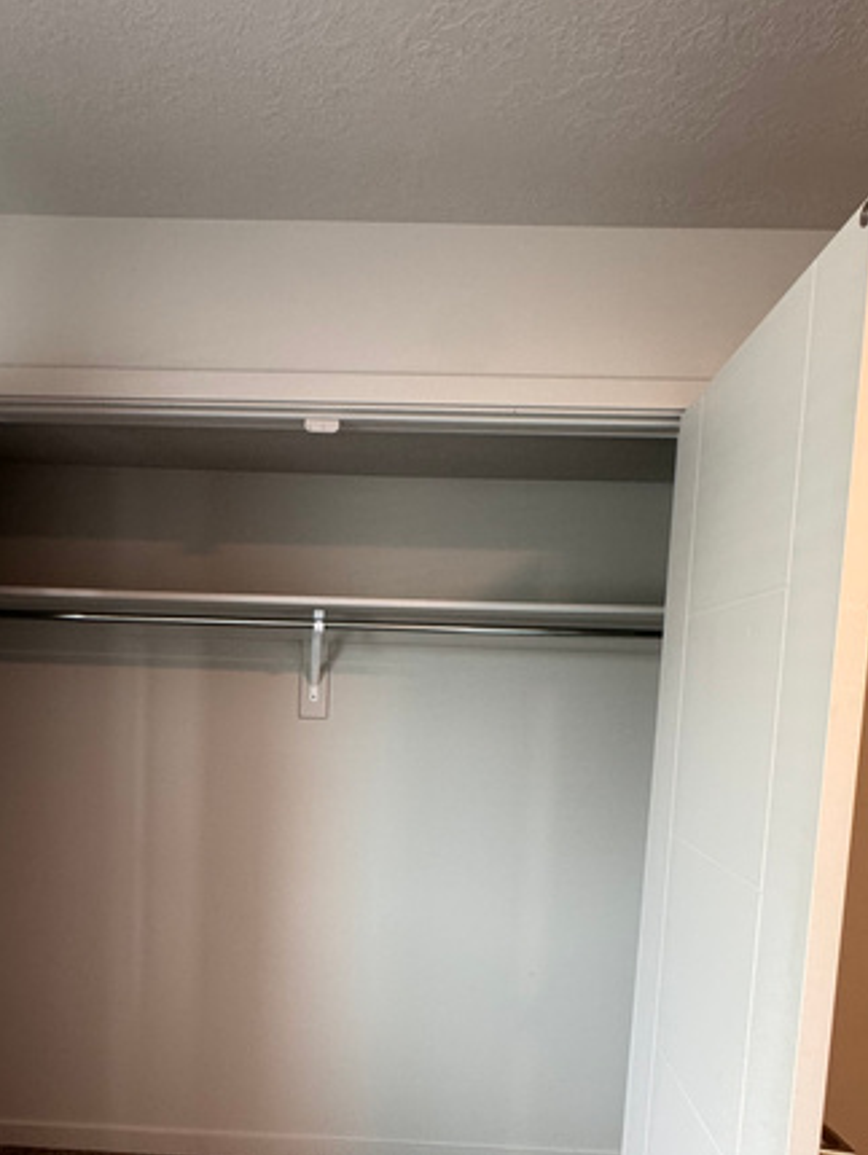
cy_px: 766
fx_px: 835
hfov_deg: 53.8
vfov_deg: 67.5
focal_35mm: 25
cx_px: 290
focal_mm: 2.22
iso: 250
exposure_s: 1/120
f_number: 2.2
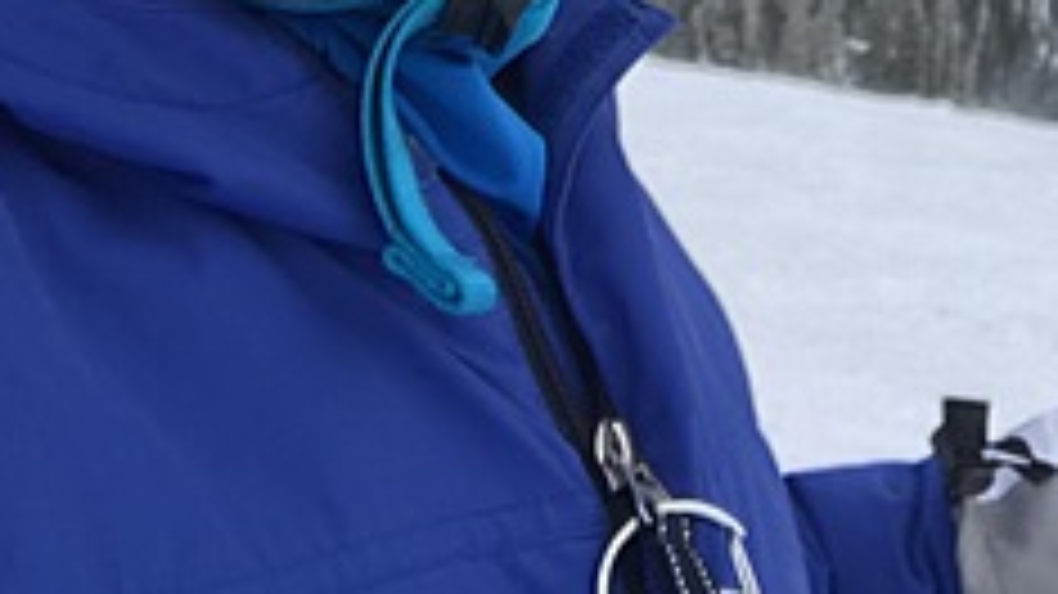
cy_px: -477
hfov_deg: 21.9
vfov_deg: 11.8
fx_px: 2664
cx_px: 984
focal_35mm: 95
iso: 25
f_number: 2.2
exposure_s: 1/156
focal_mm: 2.87
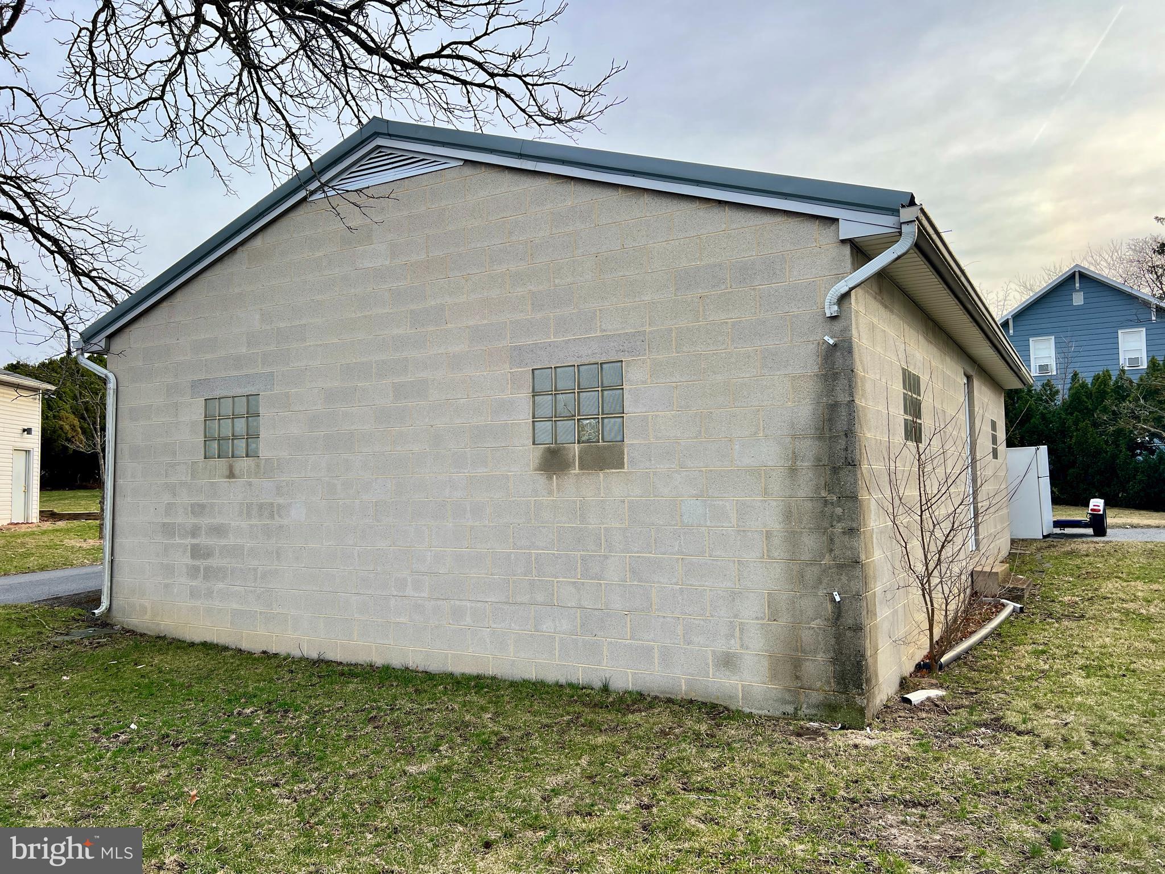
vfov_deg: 53.1
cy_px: 437
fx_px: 875
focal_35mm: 26
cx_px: 582
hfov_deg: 67.3
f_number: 1.5
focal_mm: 5.7
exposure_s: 1/1029
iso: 50
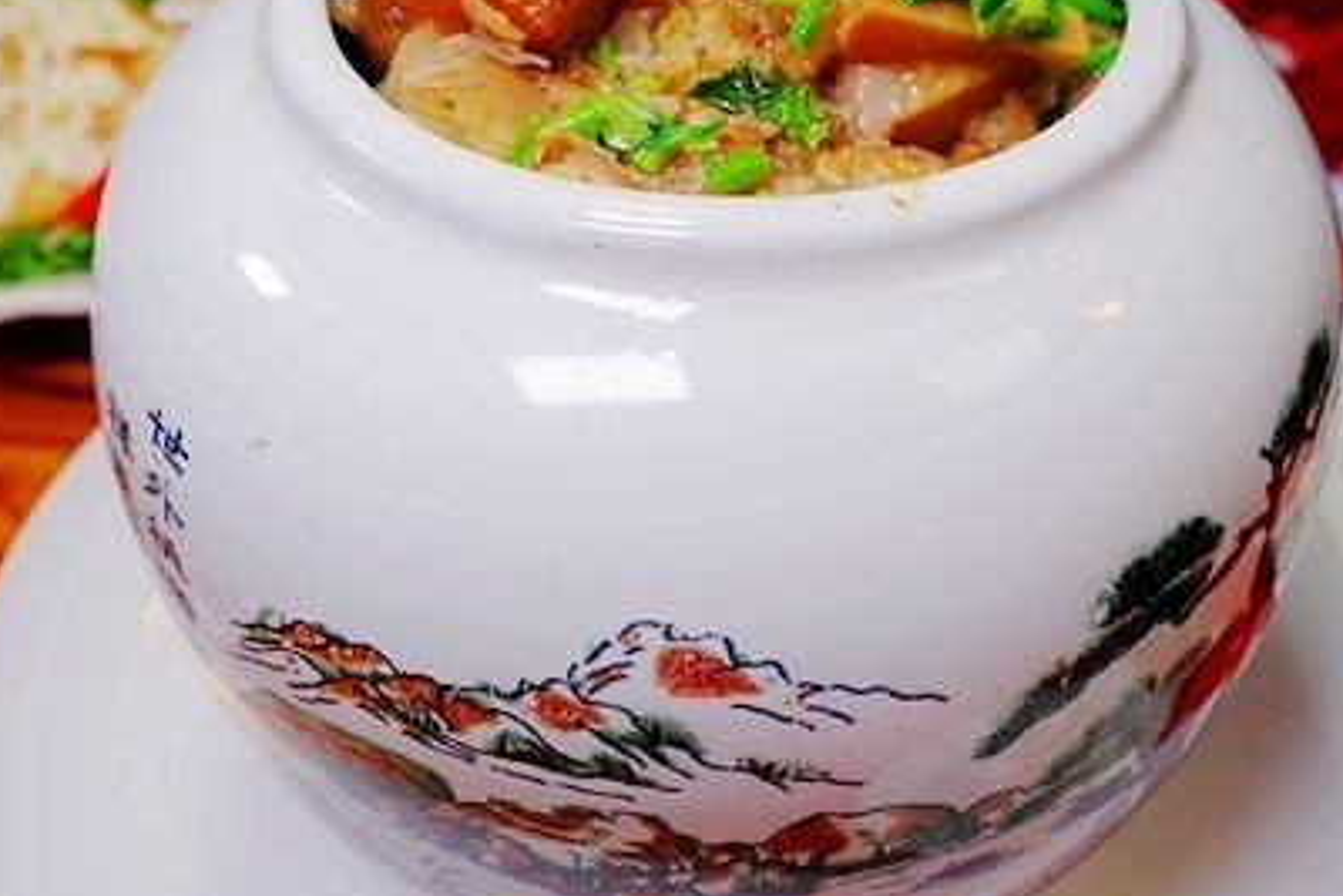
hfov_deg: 49.5
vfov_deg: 33.8
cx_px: 692
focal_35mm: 39
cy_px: 277
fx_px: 1455
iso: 125
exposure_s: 1/80
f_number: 3.2
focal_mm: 8.8
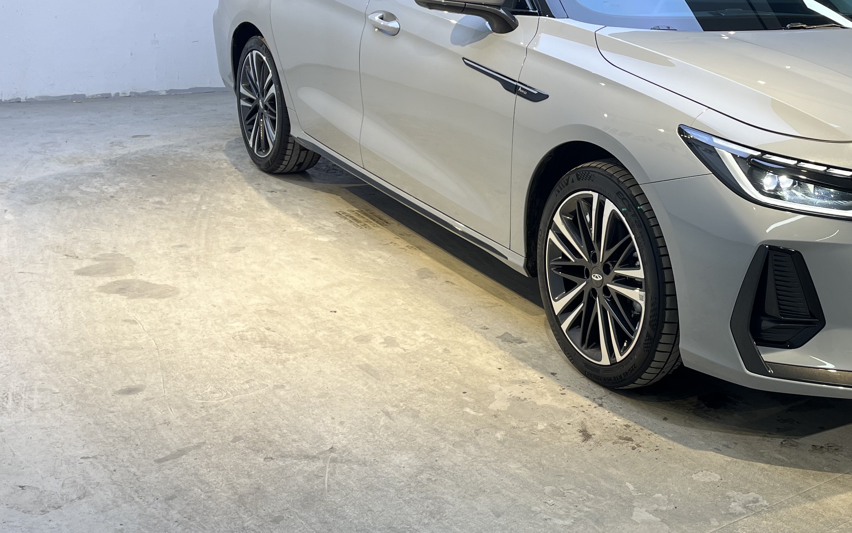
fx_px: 1091
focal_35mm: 47
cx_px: 697
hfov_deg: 40.7
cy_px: 190
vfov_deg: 27.3
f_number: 1.6
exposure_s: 1/101
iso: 32
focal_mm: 5.1
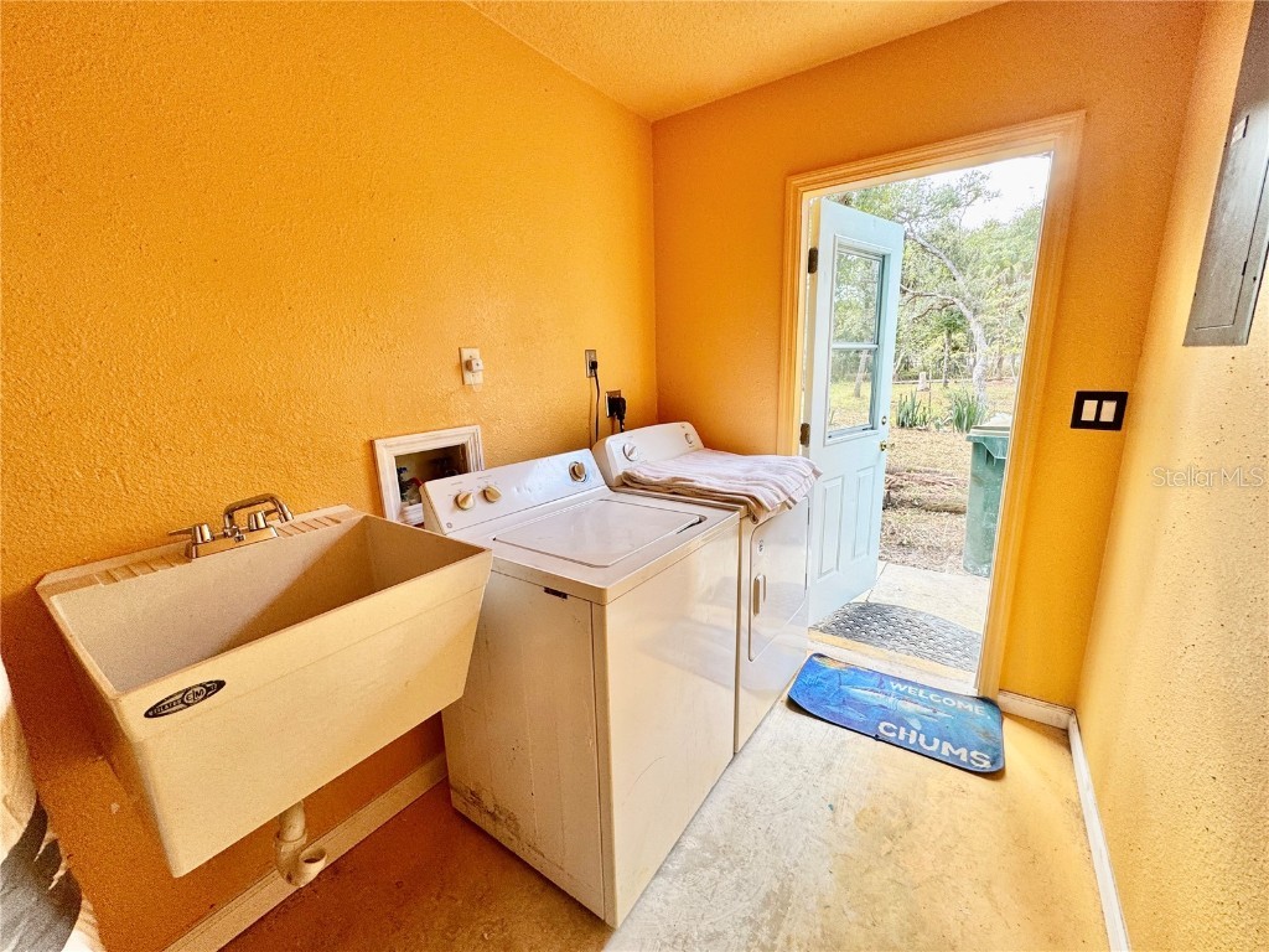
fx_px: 513
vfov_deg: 85.7
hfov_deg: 102.1
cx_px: 634
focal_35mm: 14
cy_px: 476
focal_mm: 2.22
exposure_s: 1/120
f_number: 2.2
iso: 100
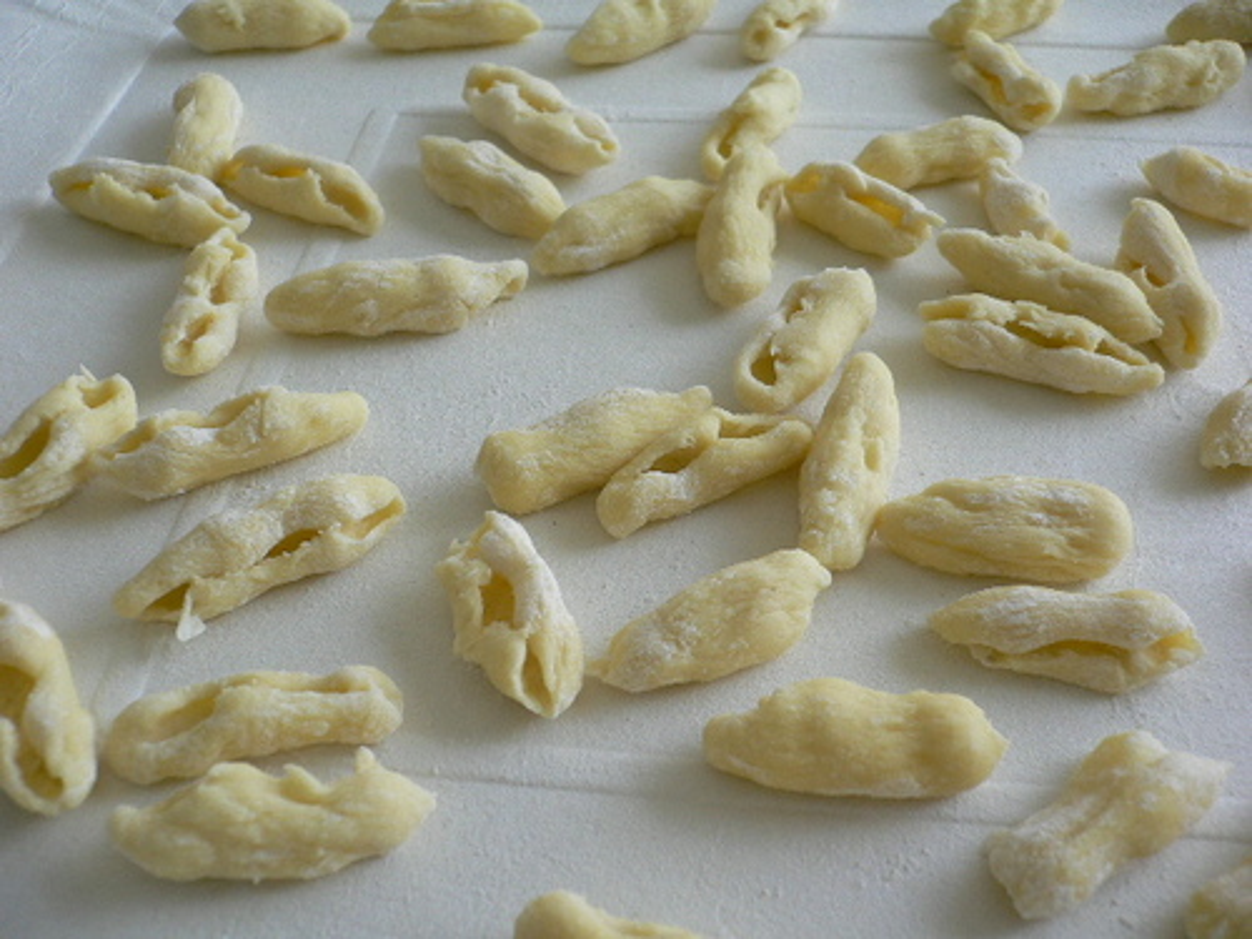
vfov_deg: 40.7
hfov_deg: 52.6
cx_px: 626
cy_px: 470
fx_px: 1266
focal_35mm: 35
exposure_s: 1/125
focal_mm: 5.8
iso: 80
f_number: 2.8
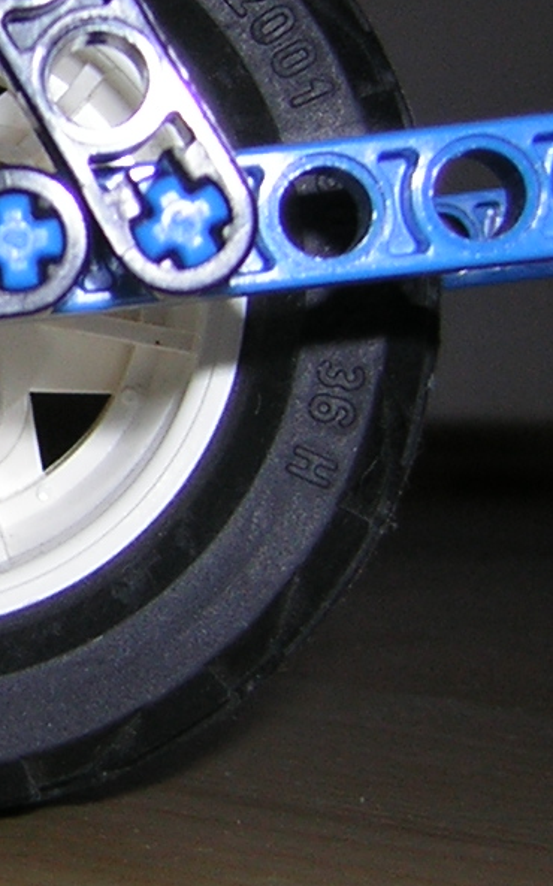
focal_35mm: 103
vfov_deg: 20.2
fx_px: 2487
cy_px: 345
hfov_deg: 12.4
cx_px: -132
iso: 50
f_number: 2.6
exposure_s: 1/60.1
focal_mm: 4.7
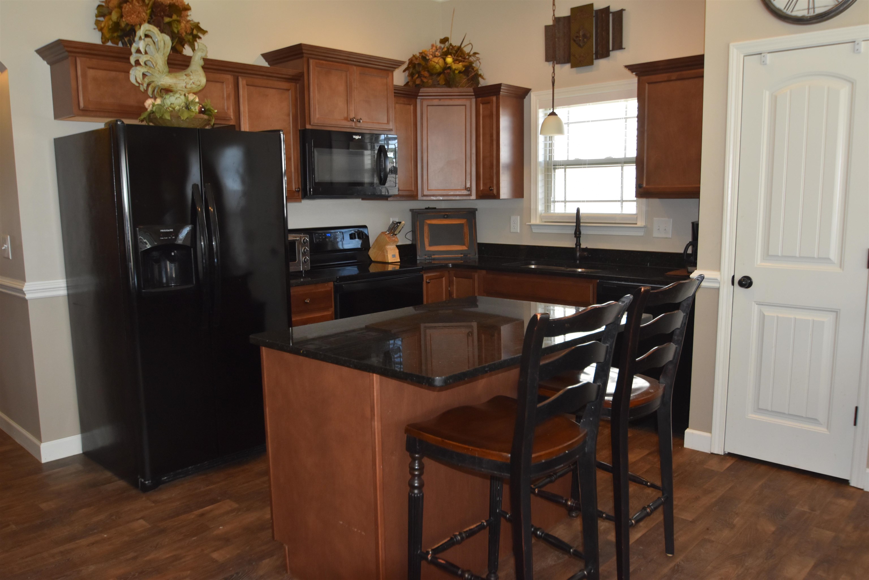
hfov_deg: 64.6
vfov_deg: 45.7
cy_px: 290
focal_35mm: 28
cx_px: 434
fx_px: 688
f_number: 5.6
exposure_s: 1/125
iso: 800
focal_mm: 19
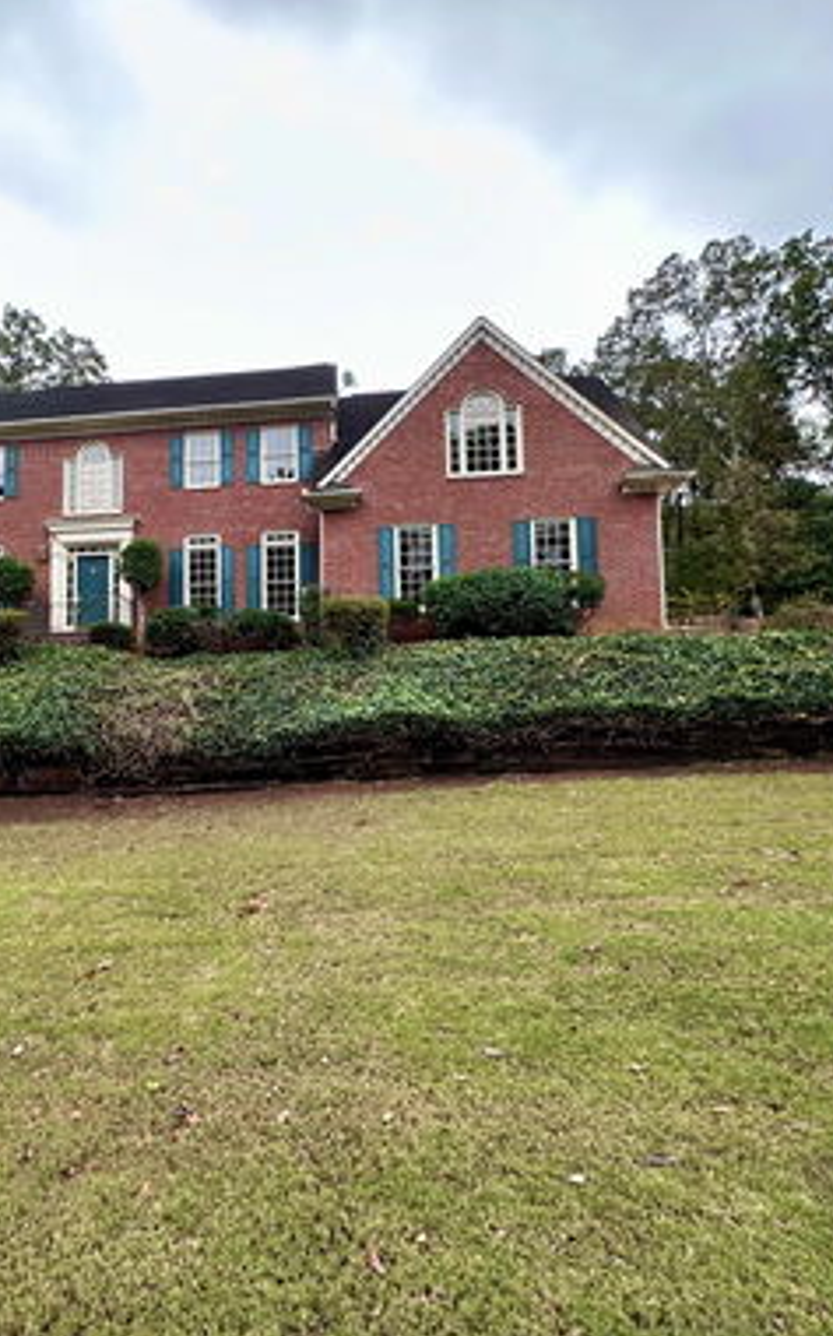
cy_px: 664
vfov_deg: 85.1
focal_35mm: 20
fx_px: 728
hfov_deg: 56.7
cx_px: 211
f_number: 2.2
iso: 50
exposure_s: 1/99
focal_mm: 2.22
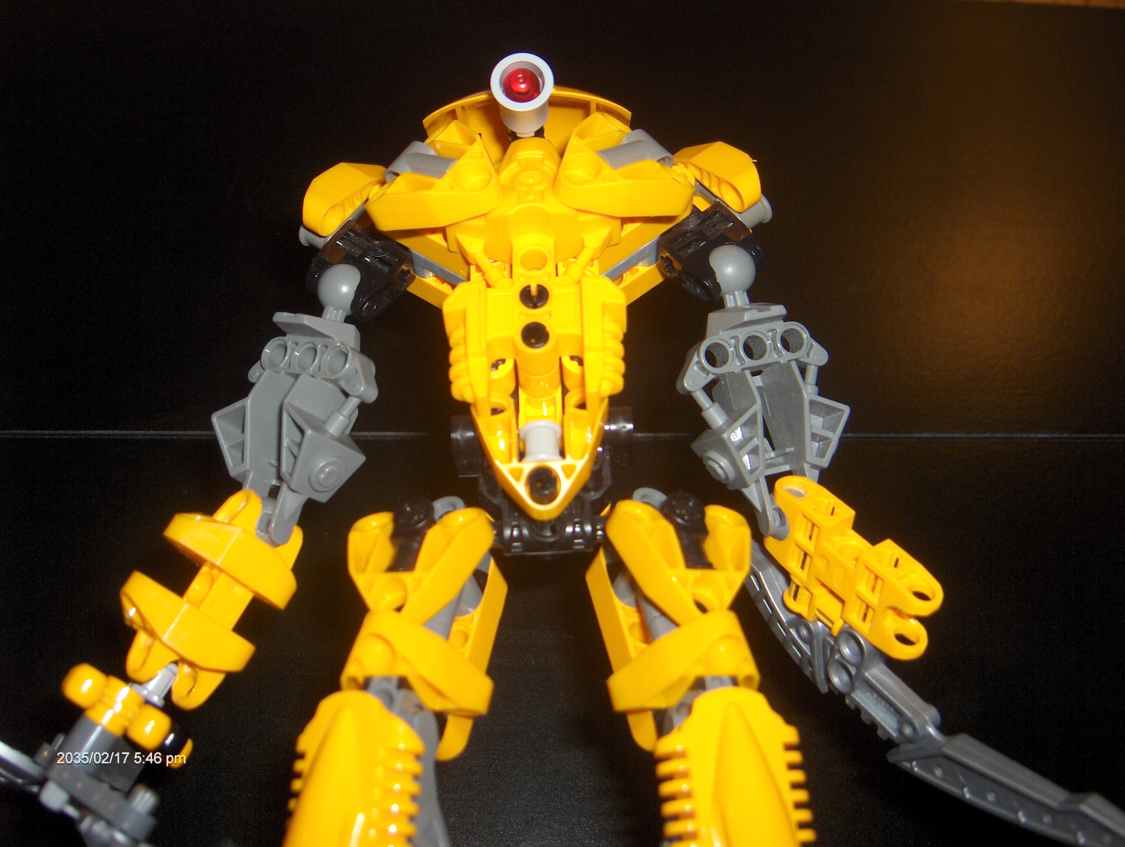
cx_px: 562
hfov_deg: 47.8
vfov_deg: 36.9
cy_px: 424
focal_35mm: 39
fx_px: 1269
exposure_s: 1/60
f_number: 2.8
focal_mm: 8
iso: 100
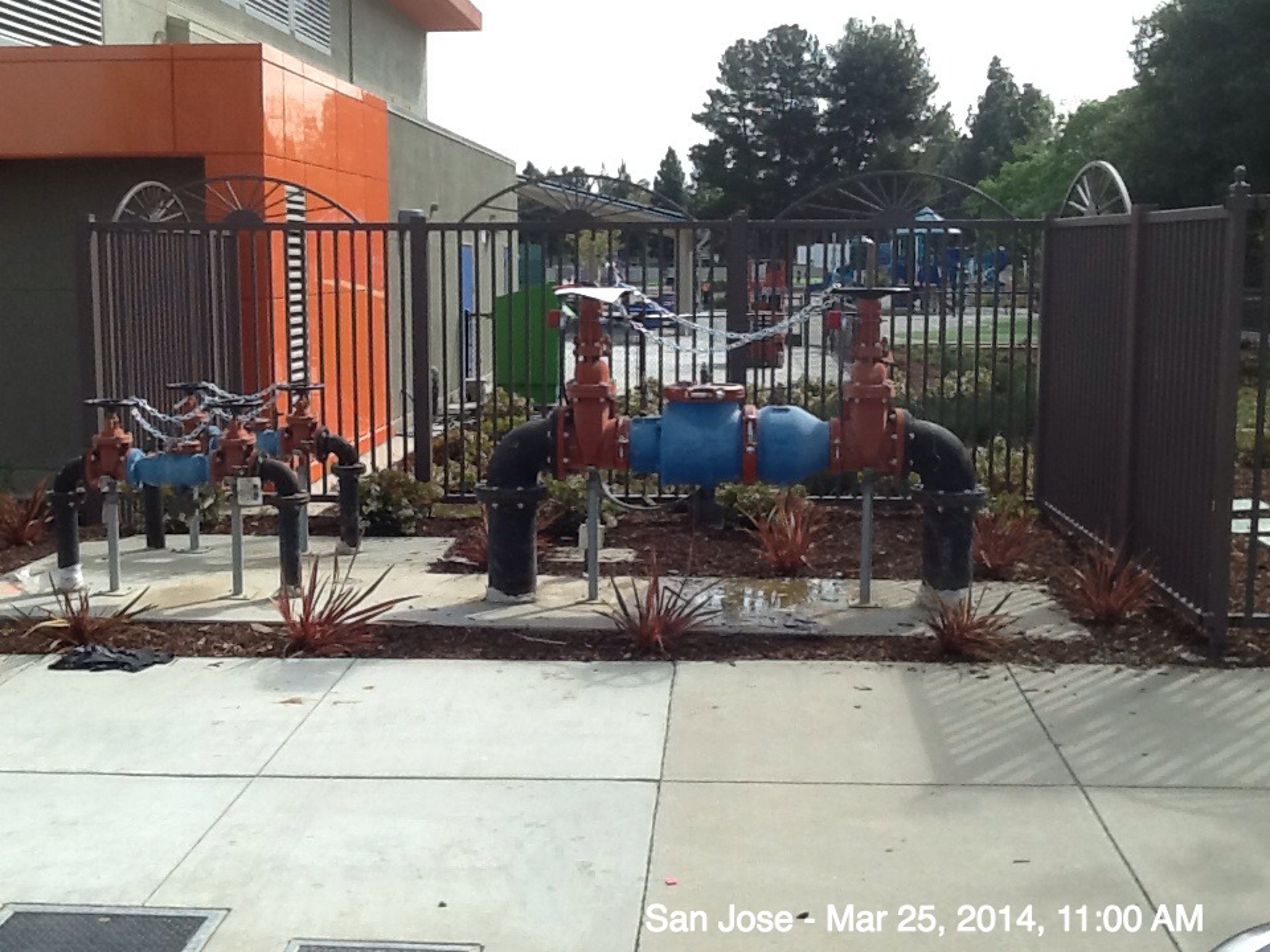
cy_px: 476
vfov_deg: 32.9
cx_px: 635
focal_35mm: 44
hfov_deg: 42.9
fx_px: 1614
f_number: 2.4
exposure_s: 1/810
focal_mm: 2.03
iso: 40
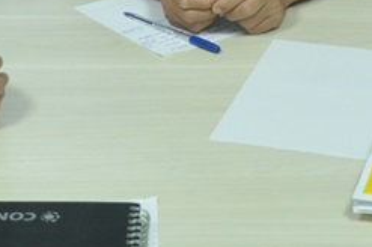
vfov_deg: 9.7
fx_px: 1414
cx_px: 282
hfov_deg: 14.9
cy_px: -113
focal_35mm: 137
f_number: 3.8
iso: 800
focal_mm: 22
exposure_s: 1/50
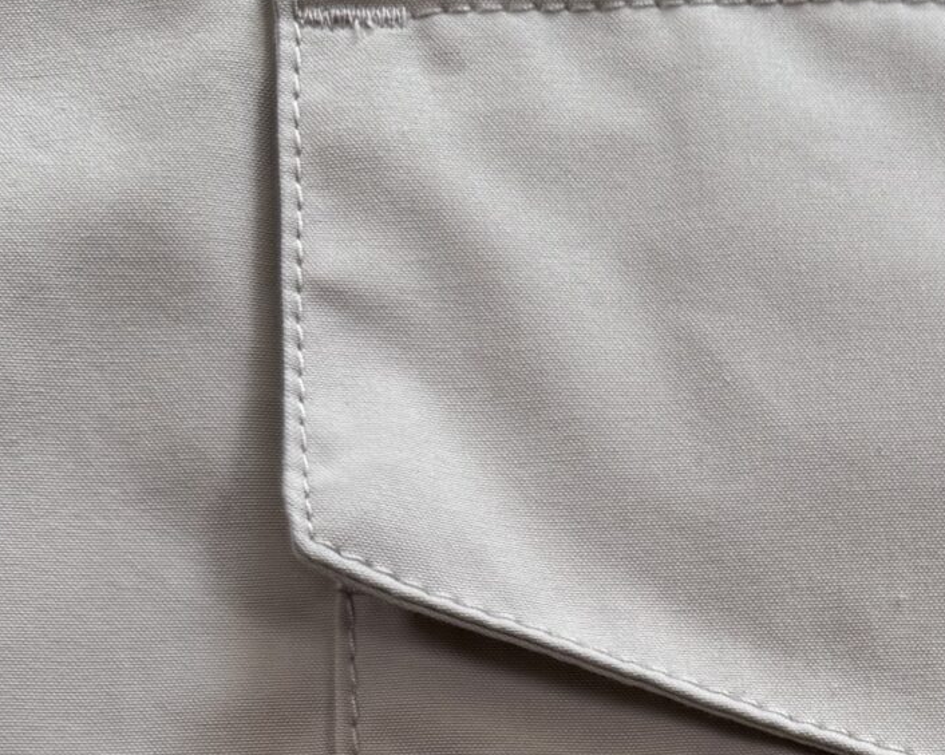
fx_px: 2376
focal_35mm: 85
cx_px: 1083
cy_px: 1248
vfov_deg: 16.0
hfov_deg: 21.2
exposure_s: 1/121
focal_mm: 6.76
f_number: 1.78
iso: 64
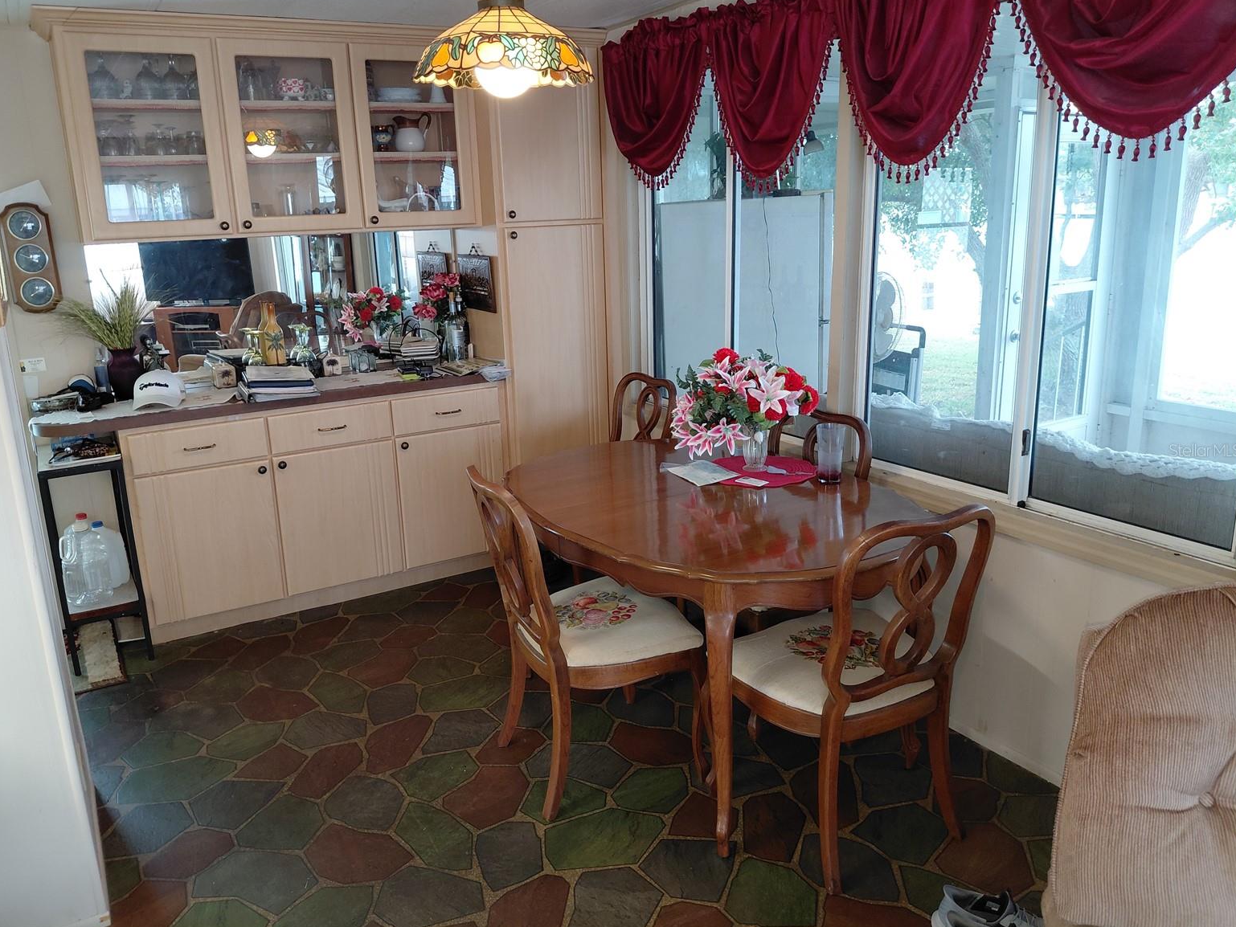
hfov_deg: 67.3
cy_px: 450
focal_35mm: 26
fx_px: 929
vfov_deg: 53.1
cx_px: 602
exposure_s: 1/60
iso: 250
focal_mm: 4.69
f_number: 1.8
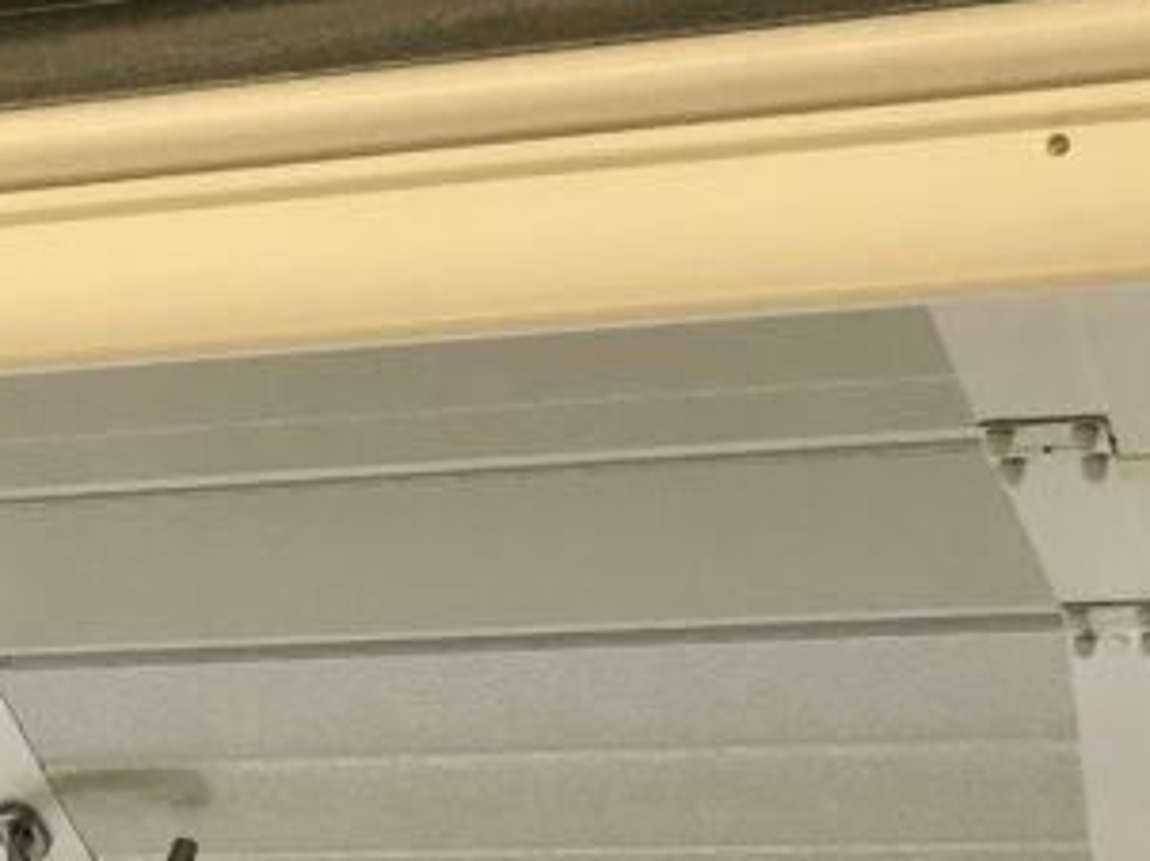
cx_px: -46
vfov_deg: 14.8
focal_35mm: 95
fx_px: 3154
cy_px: 1166
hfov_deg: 19.9
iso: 32
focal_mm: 3.99
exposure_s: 1/33
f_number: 1.8
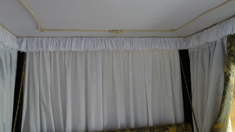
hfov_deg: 59.4
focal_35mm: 33
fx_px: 206
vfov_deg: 35.4
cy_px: 48
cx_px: 130
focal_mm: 10.4
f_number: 1.8
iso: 160
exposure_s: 1/30
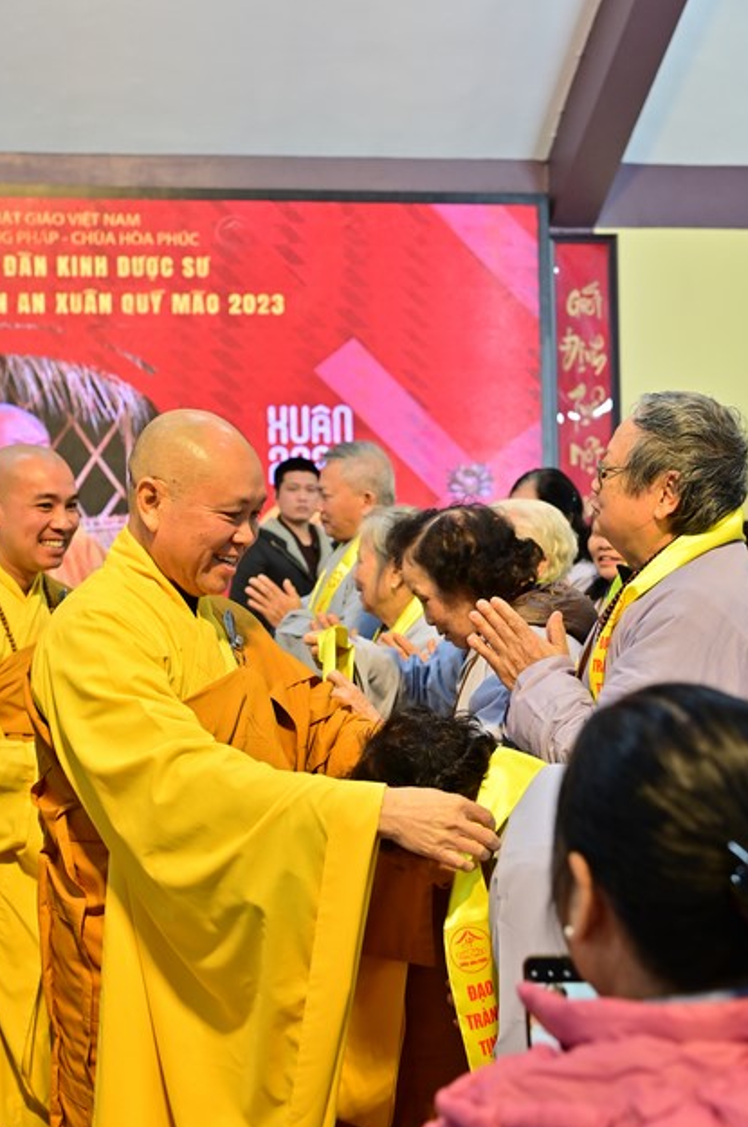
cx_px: 369
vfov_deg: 38.2
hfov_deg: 25.9
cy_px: 555
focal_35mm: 52
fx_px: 1625
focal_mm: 50
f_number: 5
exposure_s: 1/125
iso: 800
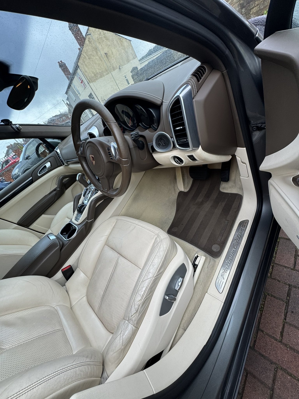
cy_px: 200
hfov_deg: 85.7
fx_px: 161
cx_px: 150
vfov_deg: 102.1
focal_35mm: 14
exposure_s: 1/99
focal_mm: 2.22
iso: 64
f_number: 2.2
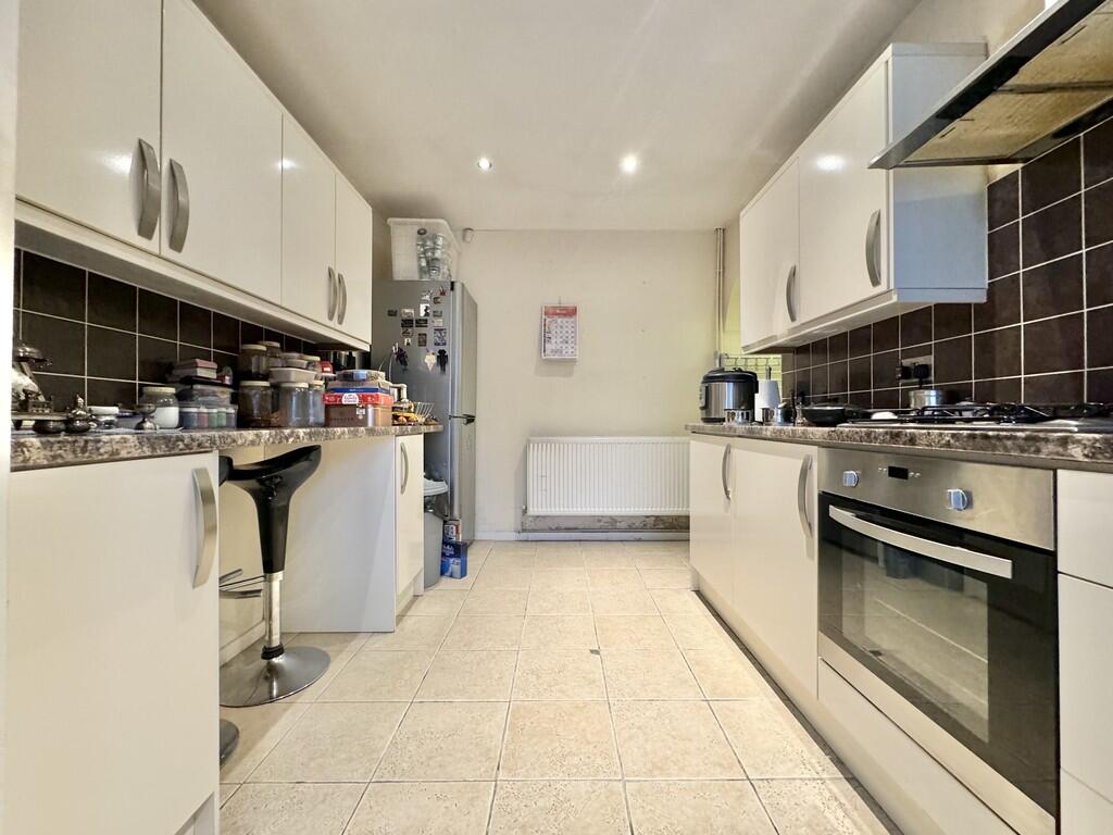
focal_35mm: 14
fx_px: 450
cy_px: 418
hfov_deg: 102.1
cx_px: 556
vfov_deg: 85.7
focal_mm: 2.22
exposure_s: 1/50
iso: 400
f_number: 2.2
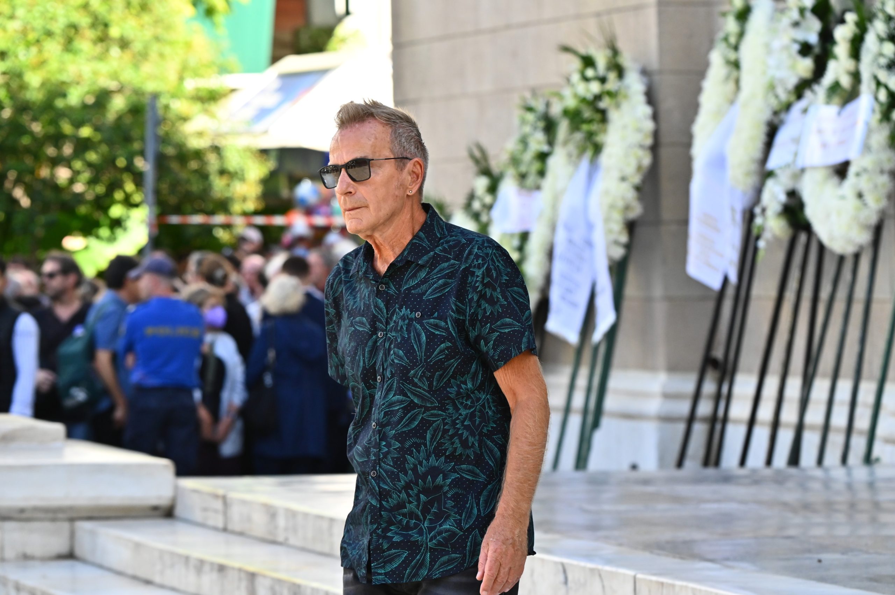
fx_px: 4472
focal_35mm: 180
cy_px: 298
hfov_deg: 11.4
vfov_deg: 7.6
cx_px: 448
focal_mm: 180
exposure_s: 1/1000
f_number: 7.1
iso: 1800
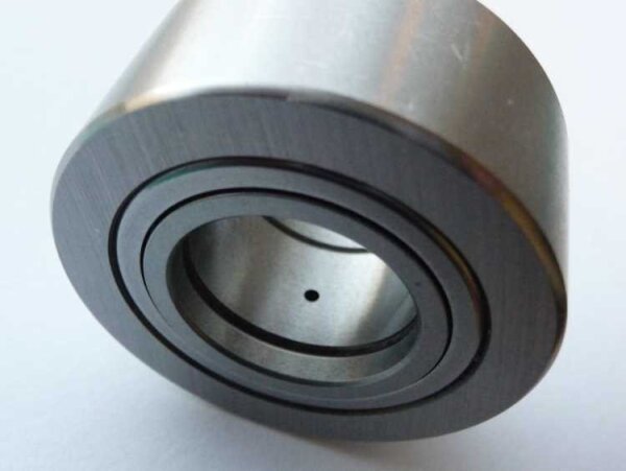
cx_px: 313
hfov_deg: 46.8
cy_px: 236
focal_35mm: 40
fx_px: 724
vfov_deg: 36.0
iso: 800
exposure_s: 1/50
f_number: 3.9
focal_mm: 6.7
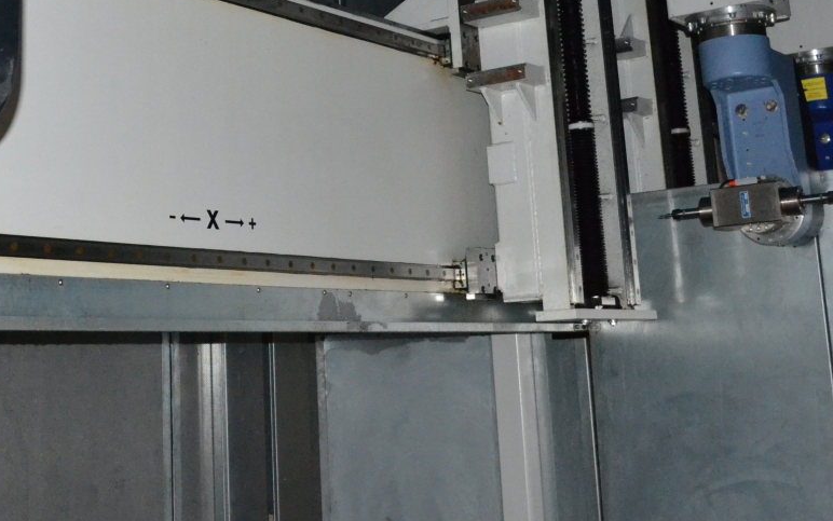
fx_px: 1294
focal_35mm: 57
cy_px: -7
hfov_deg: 35.3
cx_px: 263
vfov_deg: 21.9
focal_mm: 18
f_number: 3.5
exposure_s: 1/60
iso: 3200
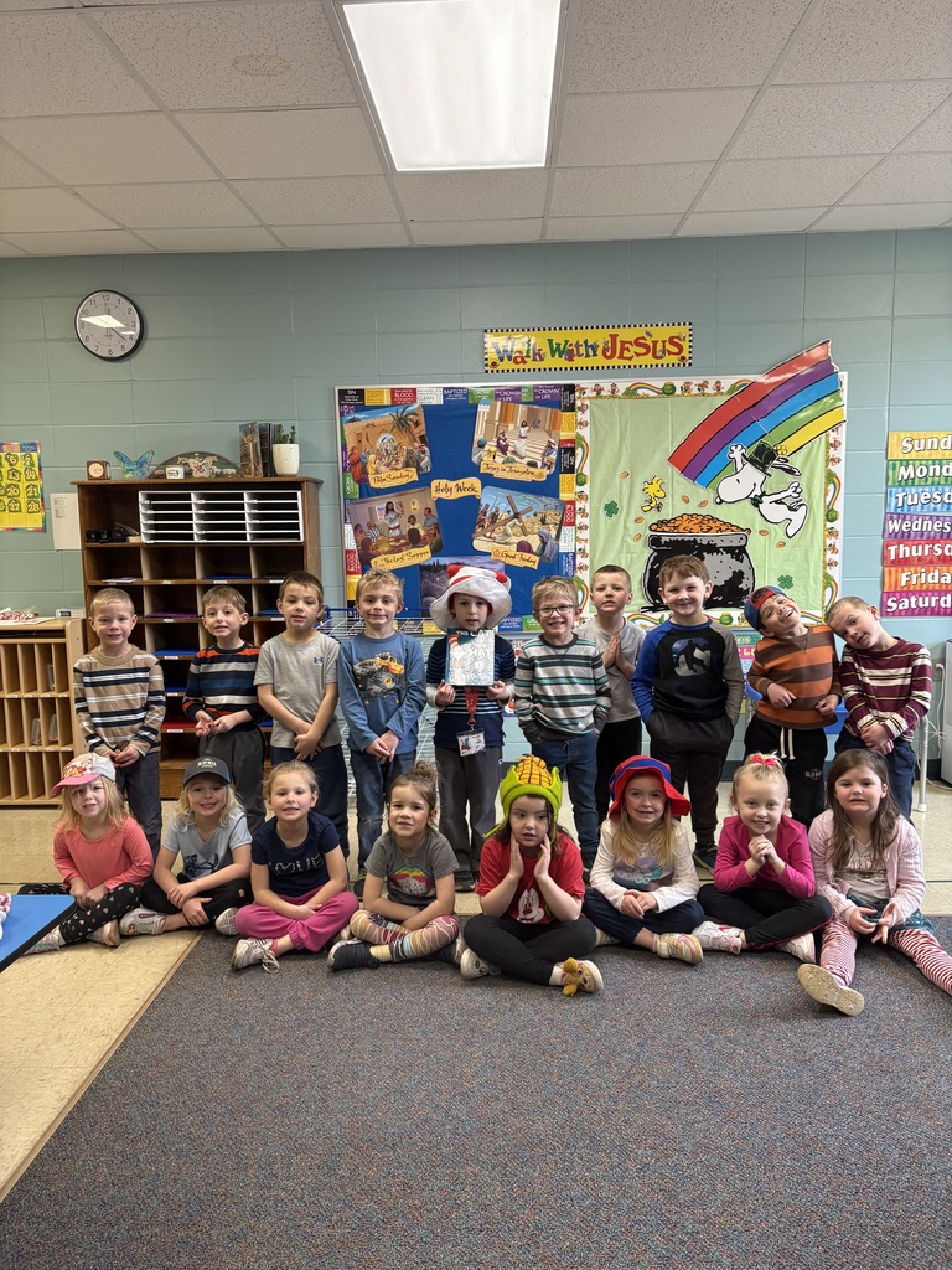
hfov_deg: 53.1
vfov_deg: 67.3
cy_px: 635
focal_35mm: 26
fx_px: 953
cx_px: 476
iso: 160
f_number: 1.6
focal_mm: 5.96
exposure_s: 1/120
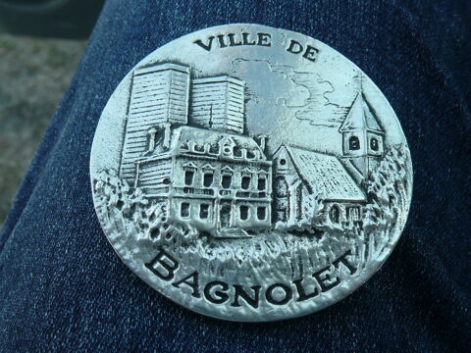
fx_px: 490
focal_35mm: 36
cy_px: 176
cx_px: 236
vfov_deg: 39.7
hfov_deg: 51.4
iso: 100
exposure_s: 1/80
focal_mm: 4.9
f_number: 3.4
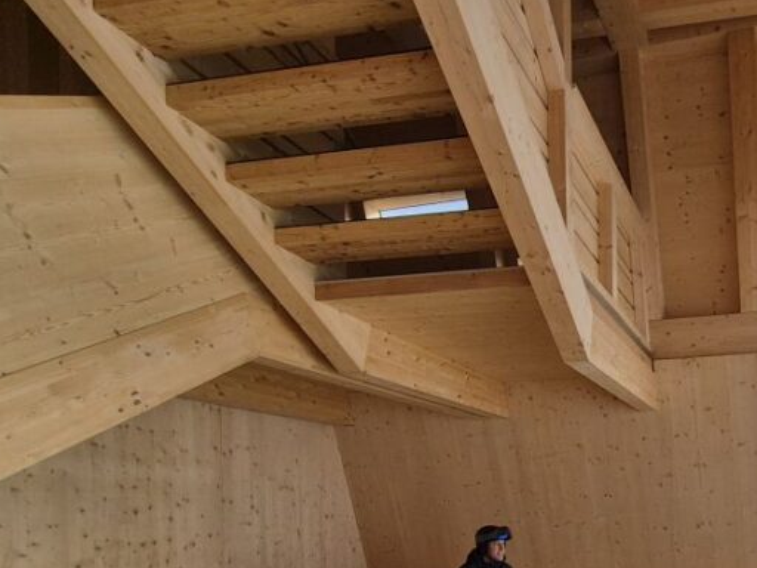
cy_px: 512
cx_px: 686
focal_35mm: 26
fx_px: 569
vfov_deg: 47.6
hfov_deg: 57.5
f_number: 2.2
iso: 50
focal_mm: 2.2
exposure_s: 1/1408
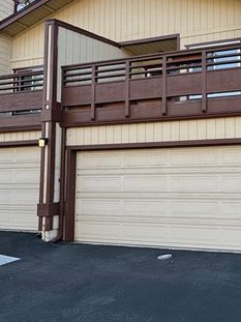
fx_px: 279
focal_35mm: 30
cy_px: 153
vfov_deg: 60.0
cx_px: 246
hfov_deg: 40.4
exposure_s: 1/362
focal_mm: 2.22
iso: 40
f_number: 2.2
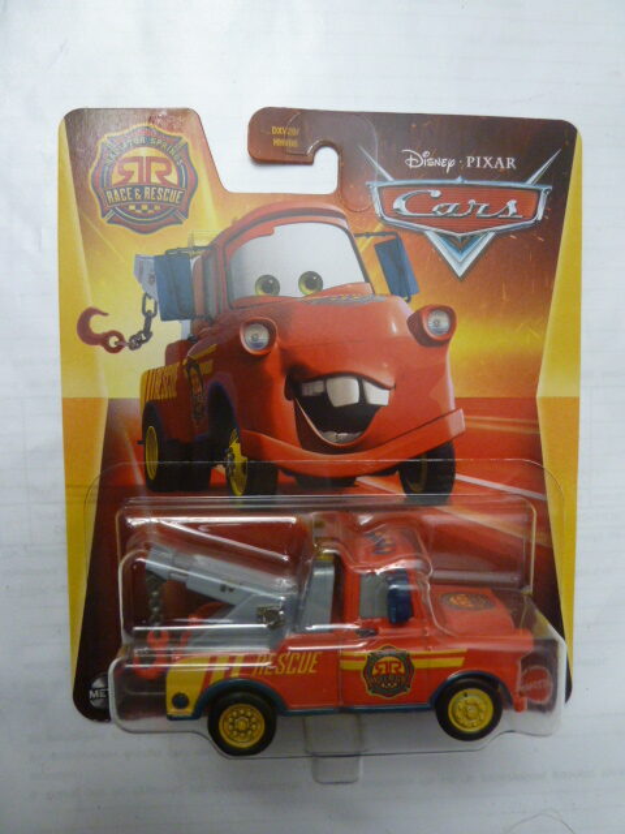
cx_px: 312
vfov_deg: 69.4
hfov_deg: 54.9
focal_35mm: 25
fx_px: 602
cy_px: 417
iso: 400
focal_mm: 4.1
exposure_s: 1/25
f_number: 3.3
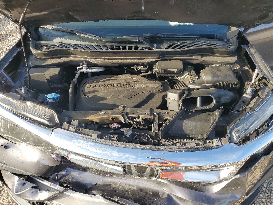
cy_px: 102
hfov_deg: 67.3
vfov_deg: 53.1
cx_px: 136
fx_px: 205
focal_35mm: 26
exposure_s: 1/588
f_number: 1.5
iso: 50
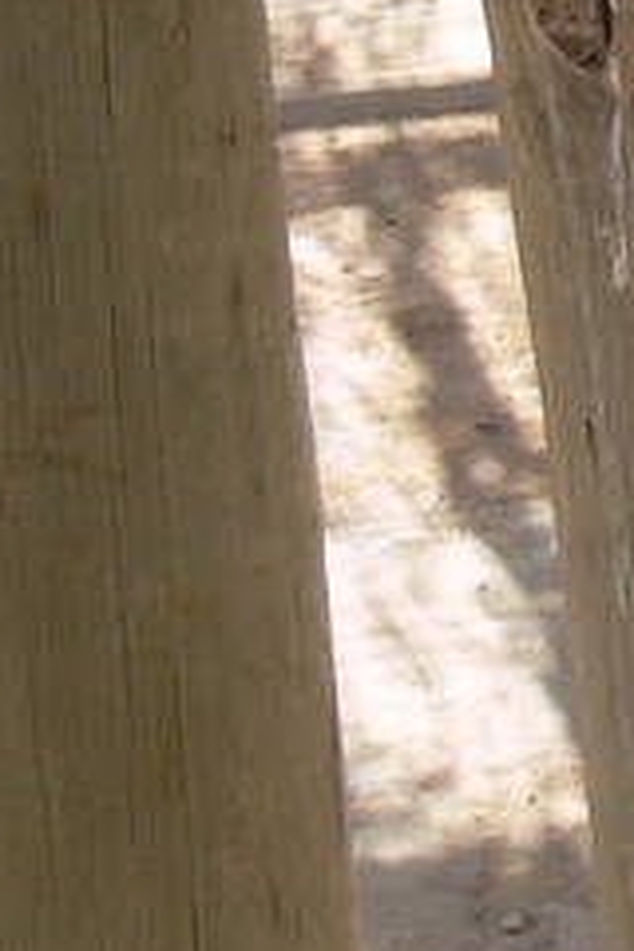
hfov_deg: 5.2
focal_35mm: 243
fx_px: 6419
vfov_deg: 7.9
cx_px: 2282
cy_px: -1312
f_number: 5.6
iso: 80
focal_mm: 7.4
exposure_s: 1/160
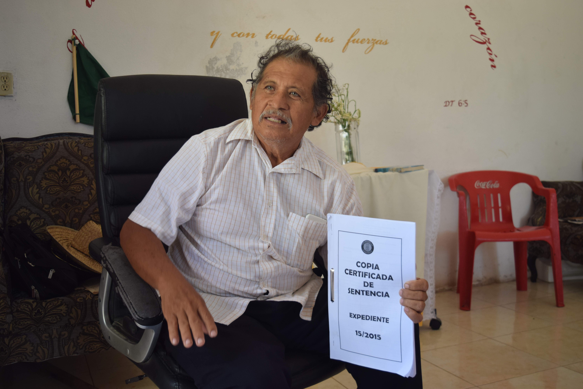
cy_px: 194
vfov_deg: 34.2
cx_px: 292
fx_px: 632
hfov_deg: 49.6
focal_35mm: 39
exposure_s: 1/60
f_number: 4
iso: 400
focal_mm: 26
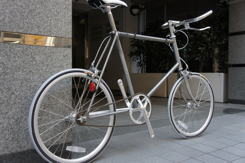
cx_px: 122
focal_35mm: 36
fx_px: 245
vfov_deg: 36.8
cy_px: 82
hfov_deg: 53.2
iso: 200
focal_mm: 24
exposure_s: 1/80
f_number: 4
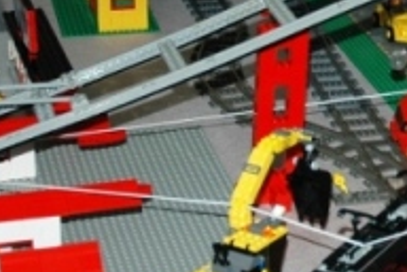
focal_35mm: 135
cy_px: 104
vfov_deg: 10.2
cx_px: 481
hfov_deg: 14.8
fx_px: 1522
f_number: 3.8
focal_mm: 27
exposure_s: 1/60
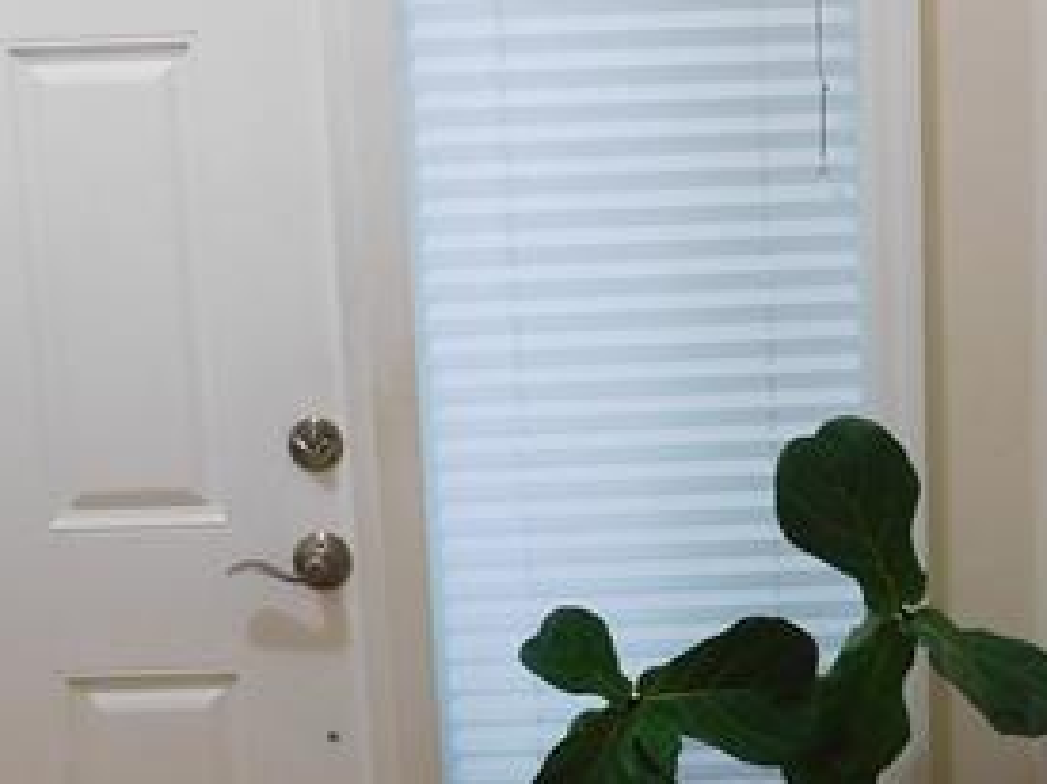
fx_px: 2026
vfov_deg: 21.9
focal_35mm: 67
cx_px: 720
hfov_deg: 28.7
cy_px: 502
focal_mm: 4
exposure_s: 1/13
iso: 400
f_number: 3
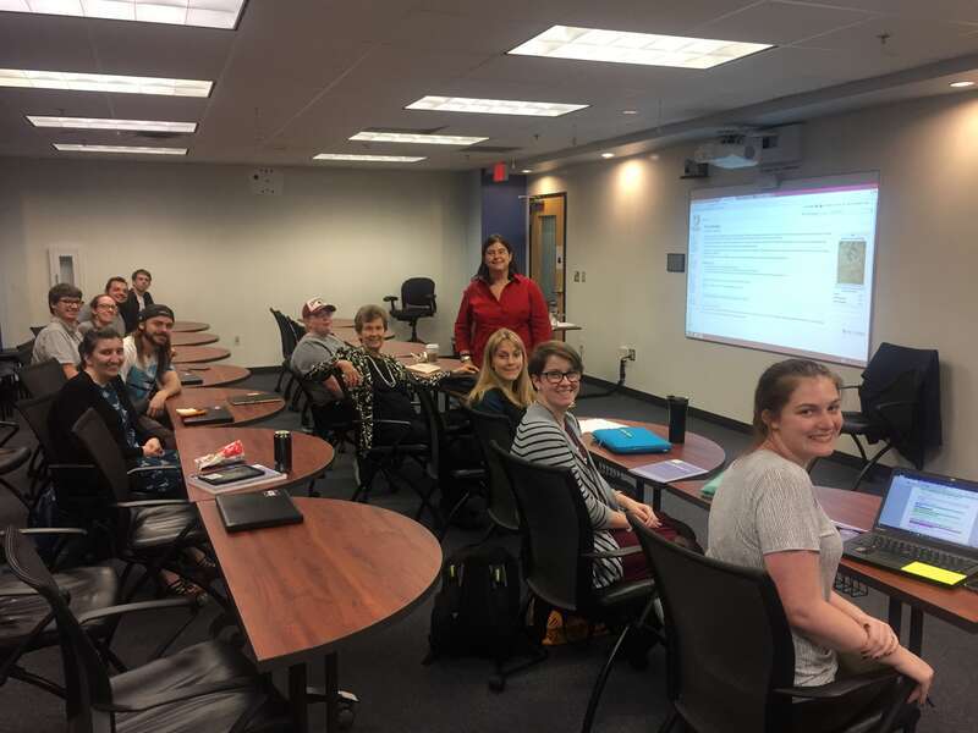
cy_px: 366
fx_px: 819
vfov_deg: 48.2
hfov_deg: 61.7
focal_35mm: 29
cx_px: 489
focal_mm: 4.15
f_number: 2.2
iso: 50
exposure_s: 1/30
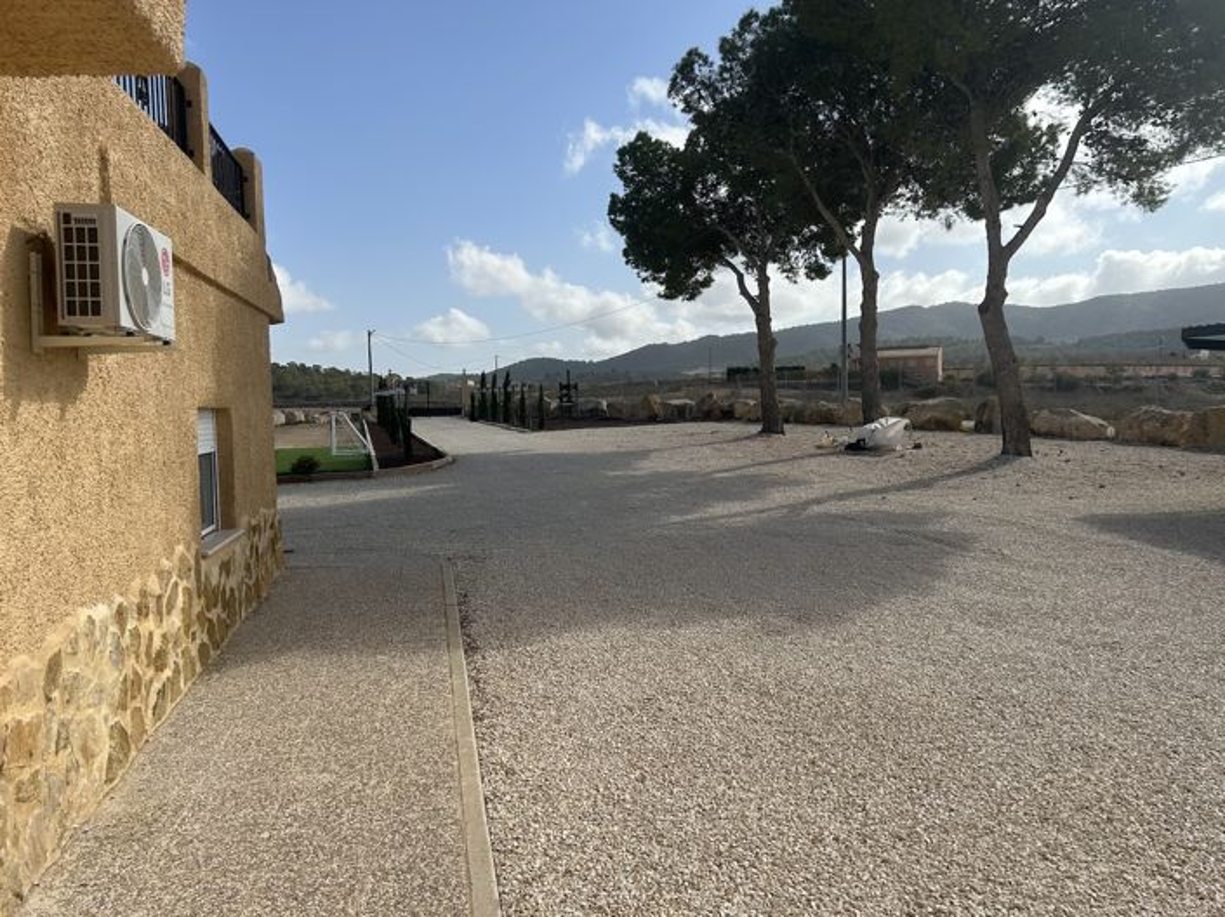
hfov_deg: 67.3
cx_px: 612
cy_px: 458
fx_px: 920
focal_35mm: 26
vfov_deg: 53.0
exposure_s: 1/5882
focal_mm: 5.7
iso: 50
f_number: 1.5
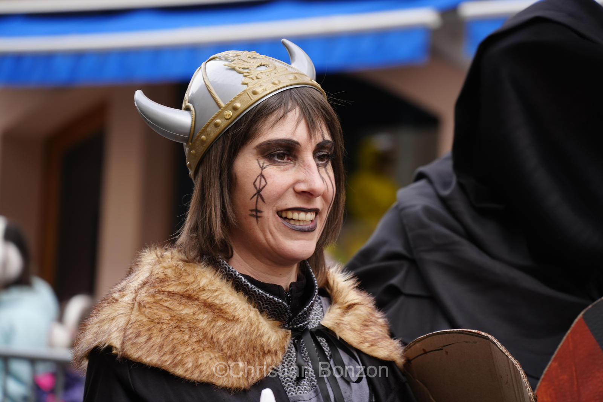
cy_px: 201
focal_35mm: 164
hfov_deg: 12.5
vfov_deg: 8.3
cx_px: 302
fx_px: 2753
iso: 400
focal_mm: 164.4
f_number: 6.3
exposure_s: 1/250
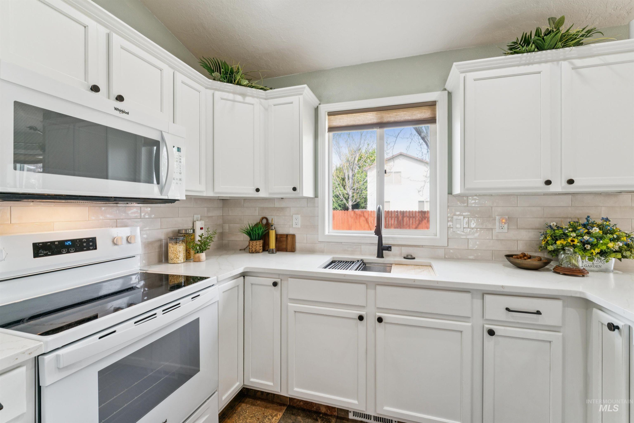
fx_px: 273
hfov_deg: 98.5
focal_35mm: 16
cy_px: 212
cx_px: 317
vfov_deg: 75.5
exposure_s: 1/15
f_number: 13
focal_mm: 15.5
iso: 400
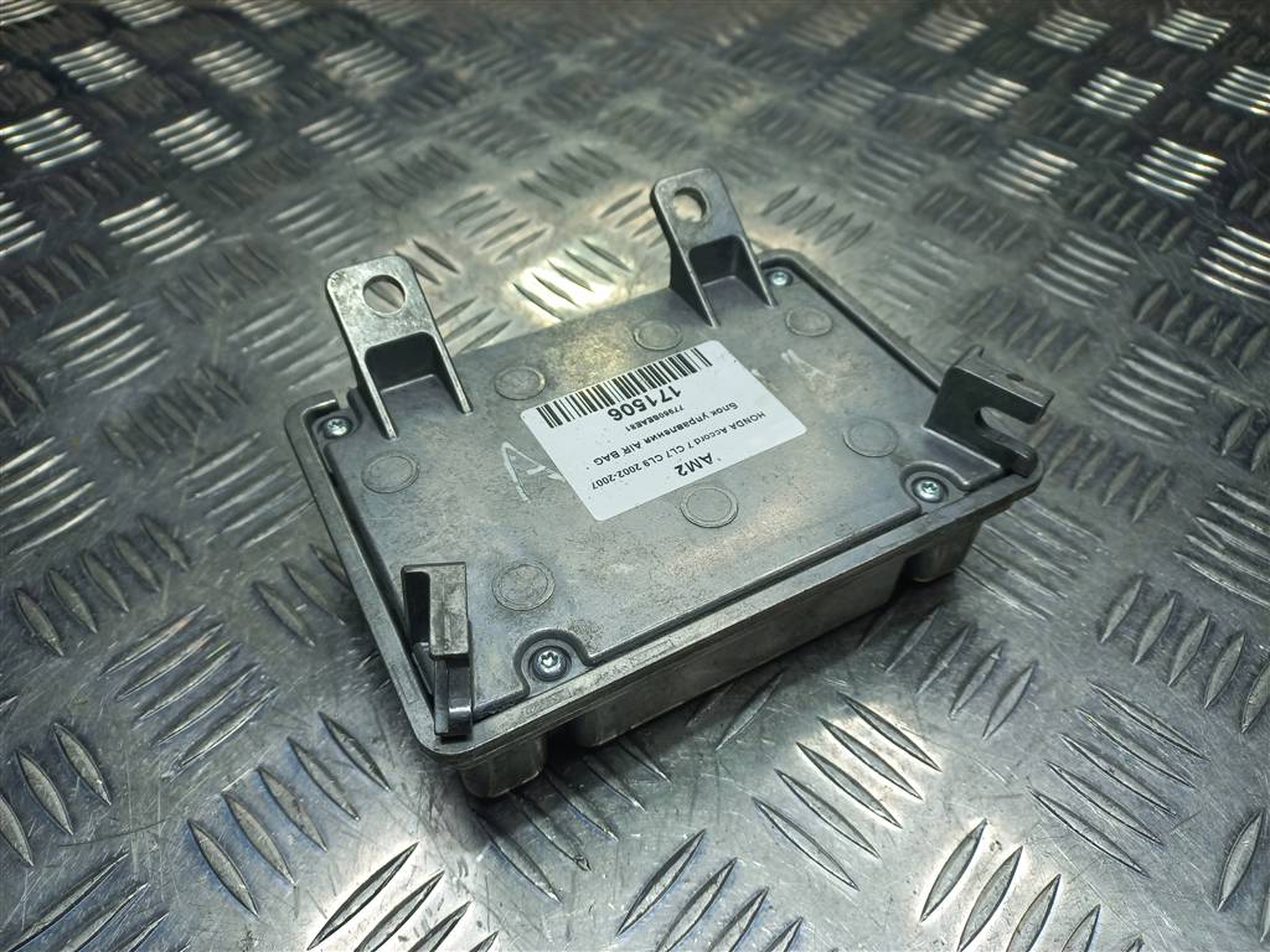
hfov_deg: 69.4
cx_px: 635
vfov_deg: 54.9
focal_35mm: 25
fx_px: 917
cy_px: 476
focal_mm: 4.6
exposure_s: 1/100
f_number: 1.8
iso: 25
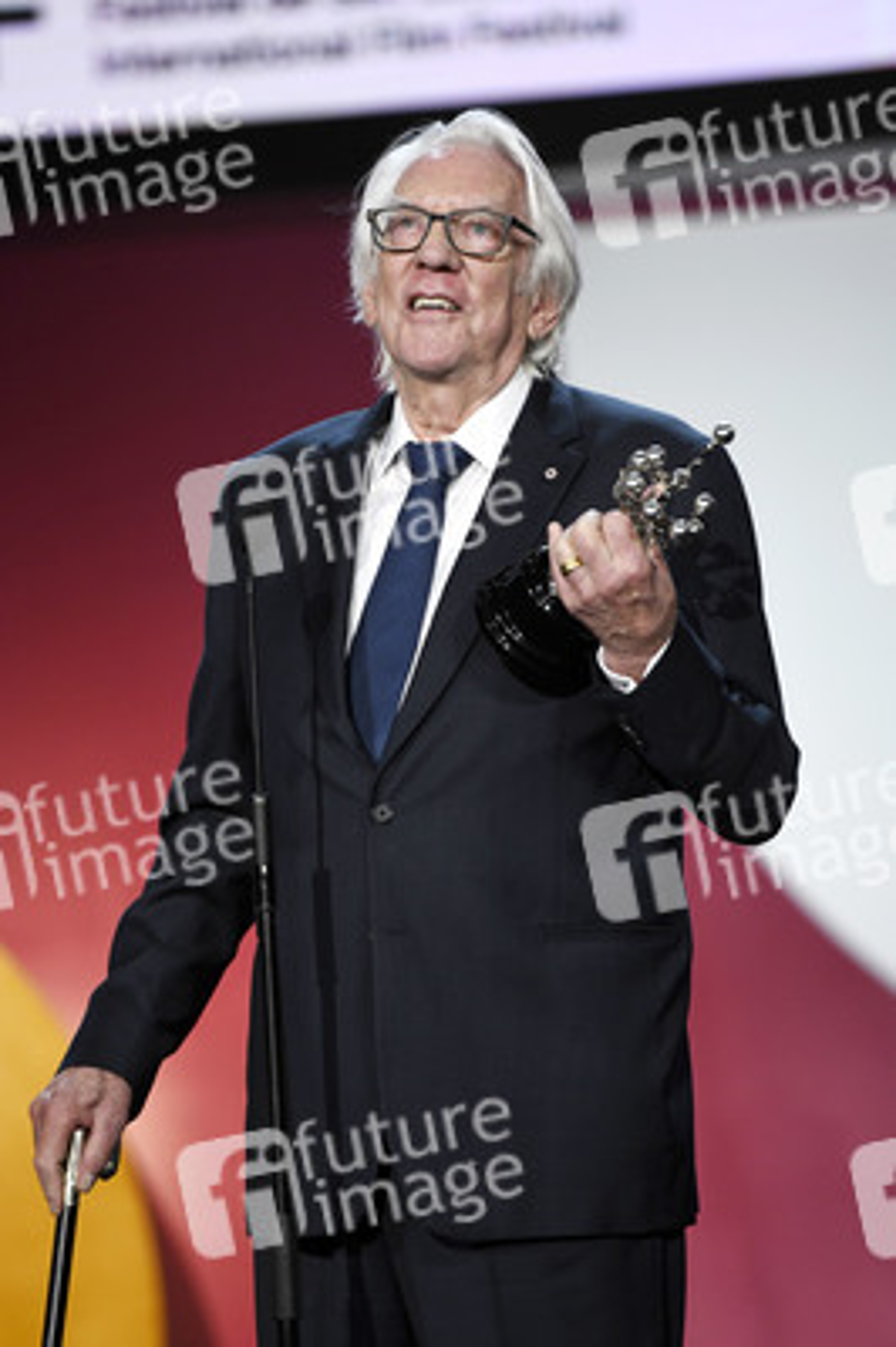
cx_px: 448
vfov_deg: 10.3
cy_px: 674
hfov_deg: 6.9
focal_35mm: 200
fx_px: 7479
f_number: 3.5
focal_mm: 200
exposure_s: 1/400
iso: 2000
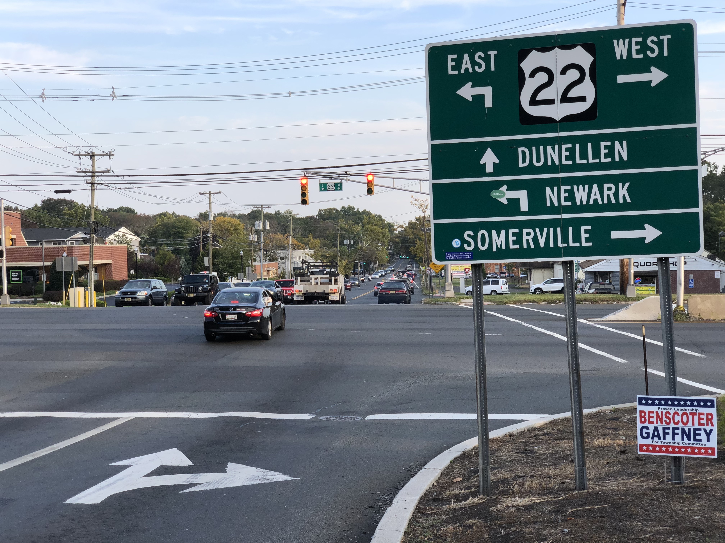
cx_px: 362
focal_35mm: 52
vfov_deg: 28.0
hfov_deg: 36.8
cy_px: 272
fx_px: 1089
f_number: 2.4
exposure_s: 1/282
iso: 16
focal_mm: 6
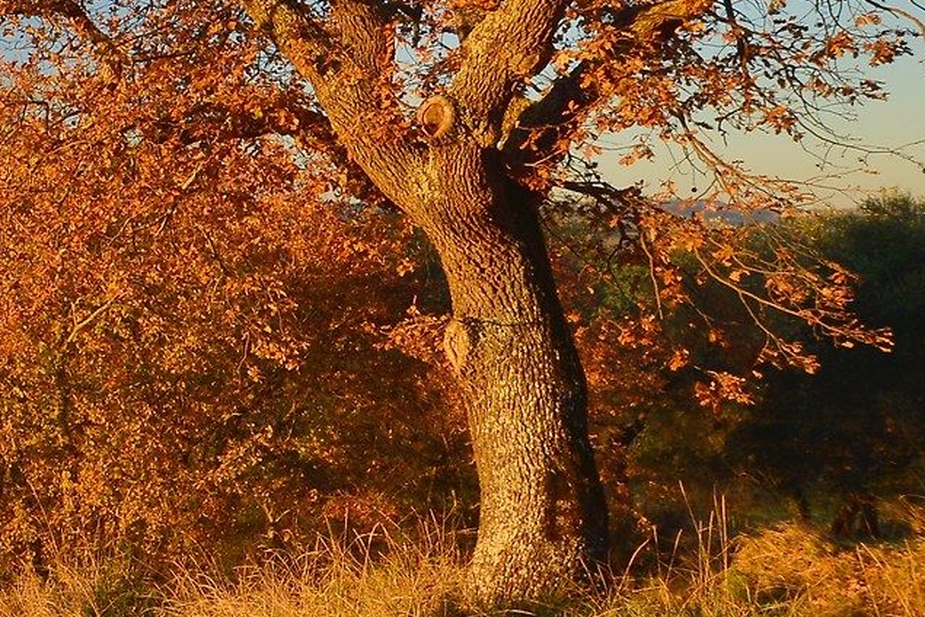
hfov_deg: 21.0
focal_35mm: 68
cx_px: -712
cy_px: 176
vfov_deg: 19.9
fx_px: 1748
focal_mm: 18
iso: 100
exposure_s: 1/20
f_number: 11
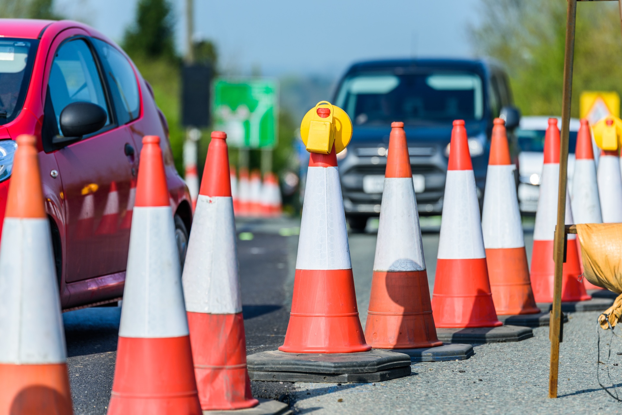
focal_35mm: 200
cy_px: 208
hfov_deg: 10.3
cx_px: 311
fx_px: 3457
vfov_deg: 6.9
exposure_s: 1/1600
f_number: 4
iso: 100
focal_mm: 200
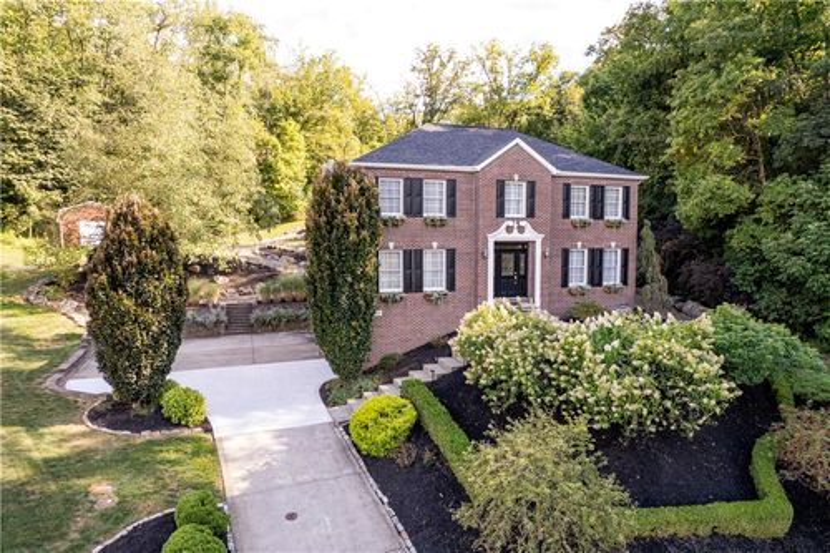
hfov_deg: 78.6
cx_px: 415
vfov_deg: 57.2
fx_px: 507
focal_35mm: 22
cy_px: 276
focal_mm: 8.38
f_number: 2.8
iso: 100
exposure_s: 1/320
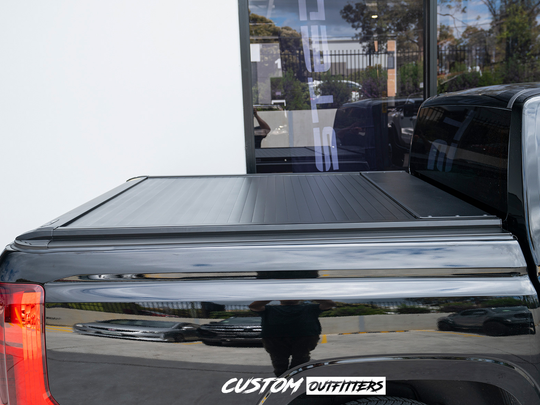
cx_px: 303
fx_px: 499
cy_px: 199
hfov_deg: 56.6
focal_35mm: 32
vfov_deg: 44.2
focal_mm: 29
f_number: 4.5
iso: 100
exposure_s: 1/80
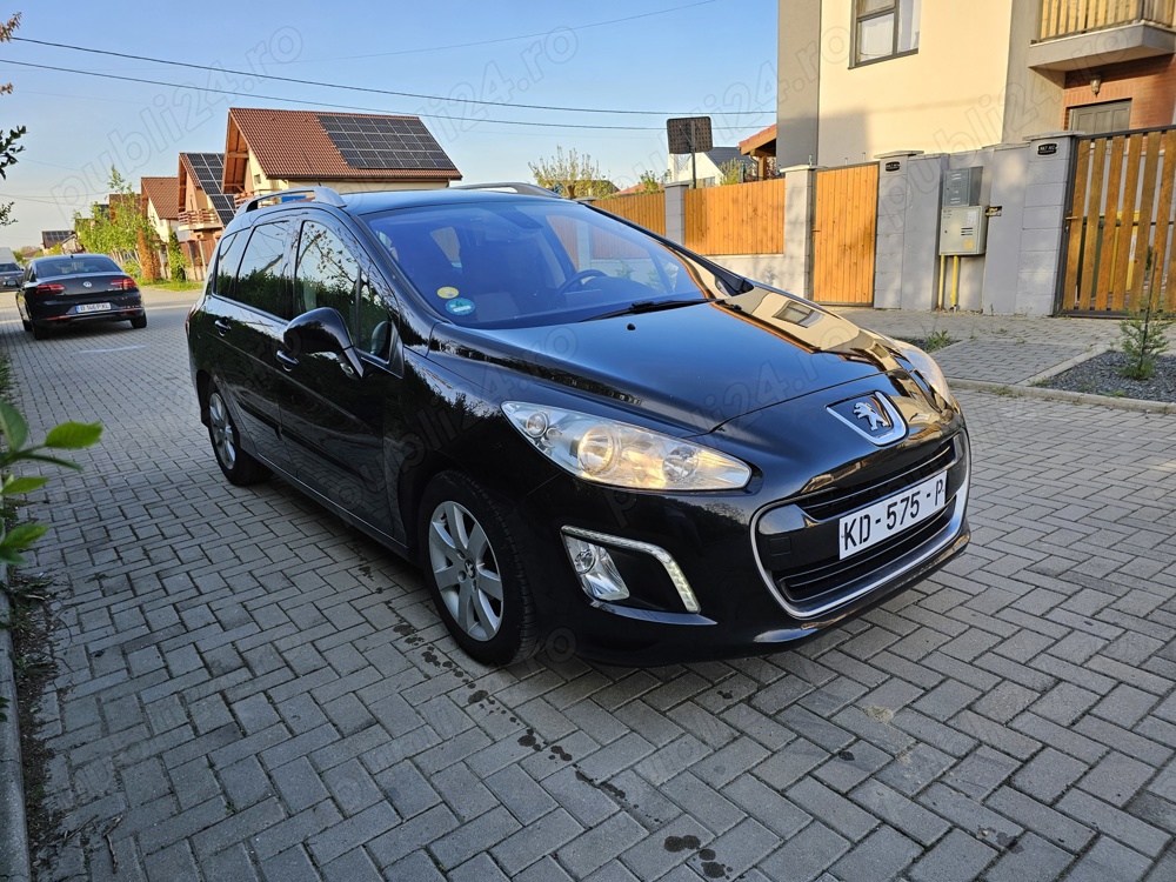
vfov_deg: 58.9
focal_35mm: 23
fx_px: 781
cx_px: 588
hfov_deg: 73.9
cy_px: 441
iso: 16
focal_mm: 6.3
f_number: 1.7
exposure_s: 1/180
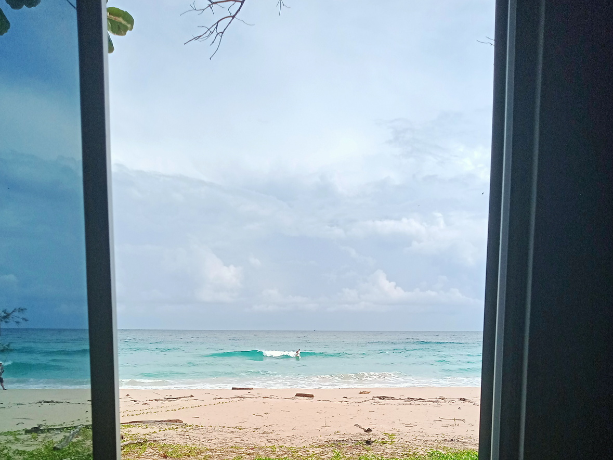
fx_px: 673
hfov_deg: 49.0
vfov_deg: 36.0
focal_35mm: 38
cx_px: 304
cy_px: 391
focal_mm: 3.37
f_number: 2.2
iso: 100
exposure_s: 1/1795
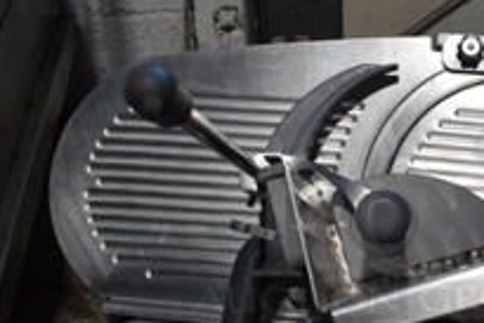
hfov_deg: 28.2
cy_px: 222
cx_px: 387
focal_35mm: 70
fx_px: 942
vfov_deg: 19.4
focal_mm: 20
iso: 250
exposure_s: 1/100
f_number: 3.5
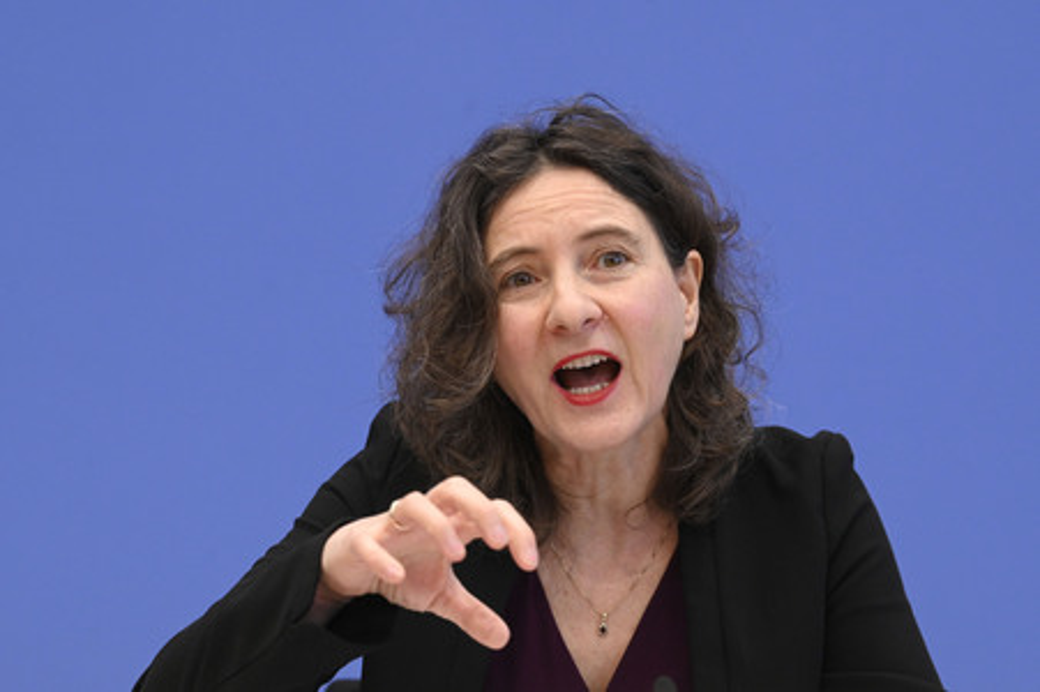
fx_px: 3031
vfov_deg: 13.0
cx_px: 520
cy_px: 346
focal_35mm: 105
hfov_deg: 19.5
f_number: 5.6
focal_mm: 105
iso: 5000
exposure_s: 1/640
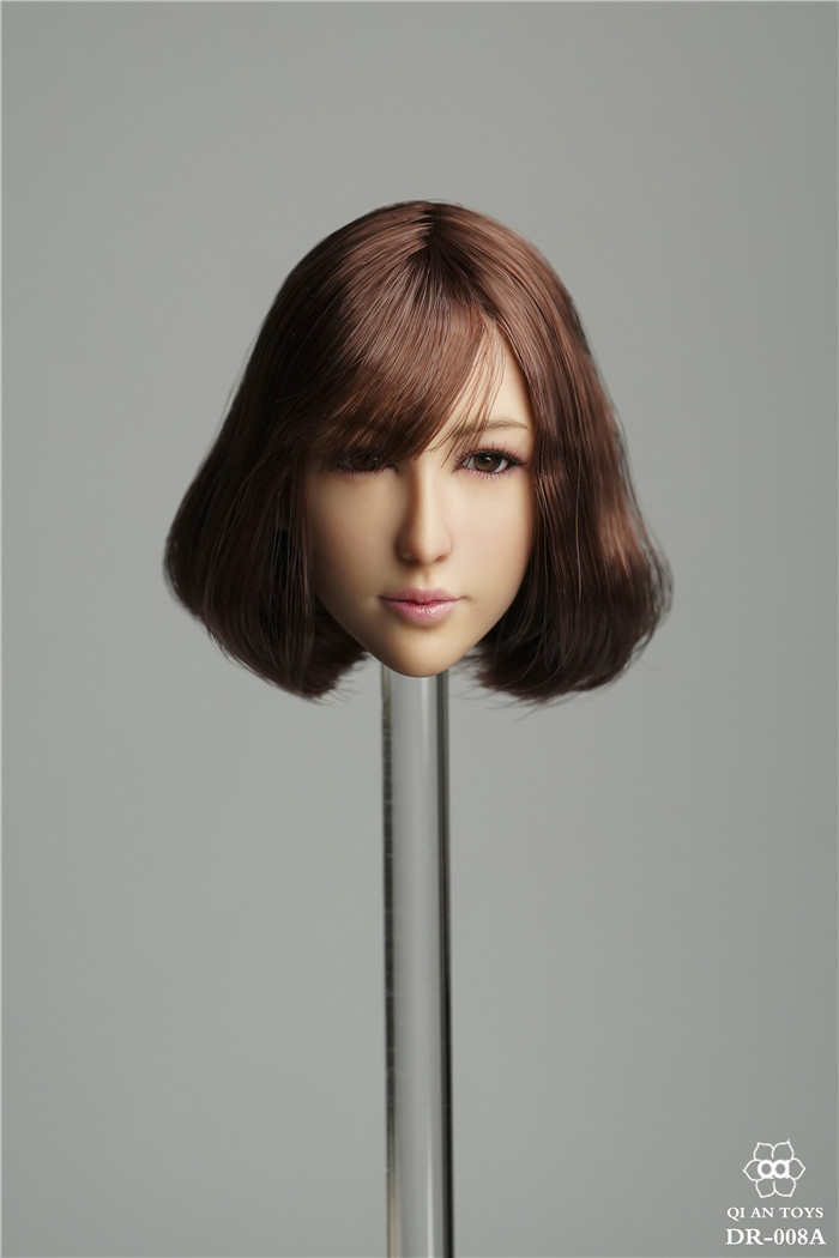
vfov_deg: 28.8
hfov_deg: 19.5
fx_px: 2447
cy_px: 629
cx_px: 420
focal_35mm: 70
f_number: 6.3
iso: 400
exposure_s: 1/125
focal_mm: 47
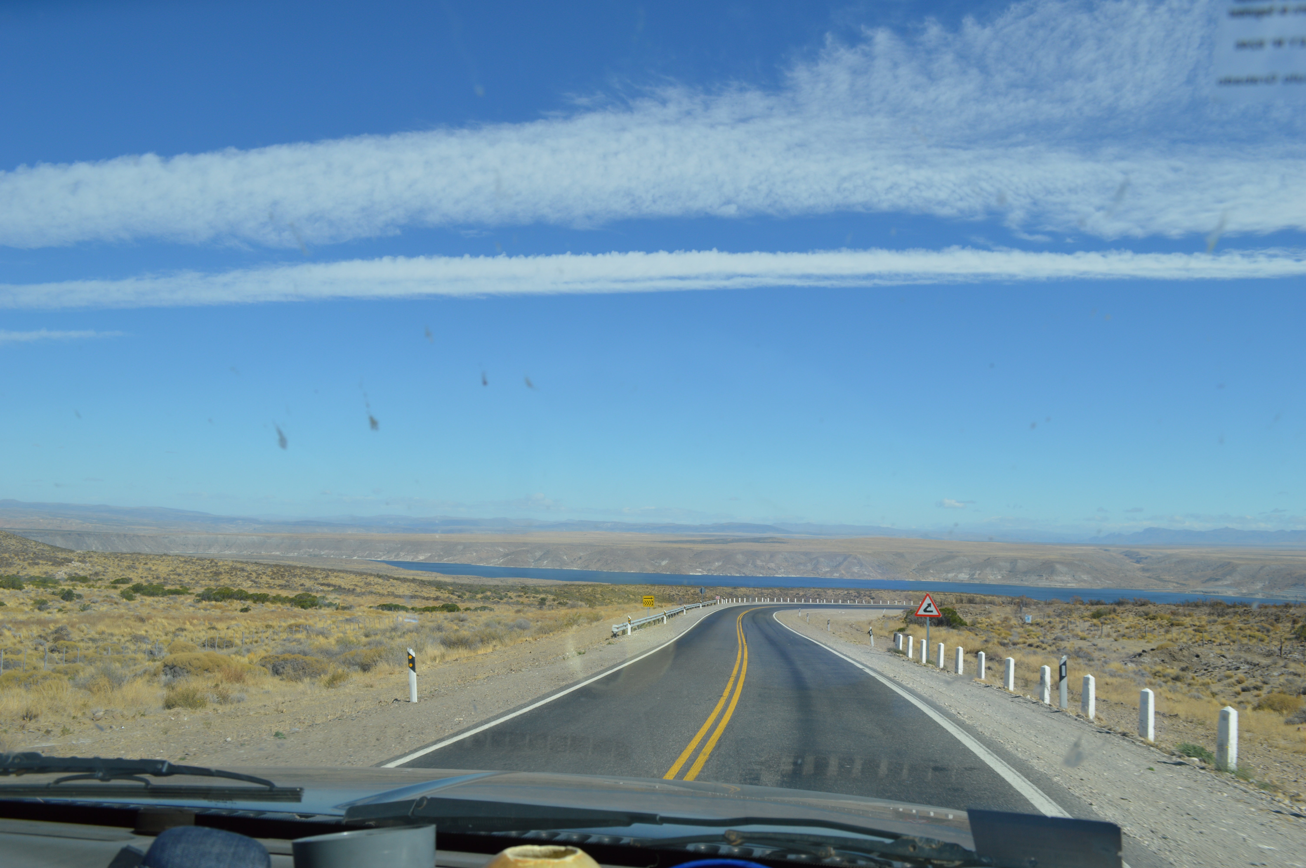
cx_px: 653
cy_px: 434
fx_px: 1087
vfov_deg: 43.5
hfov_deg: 62.0
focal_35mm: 30
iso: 100
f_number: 9
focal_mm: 20
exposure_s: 1/320
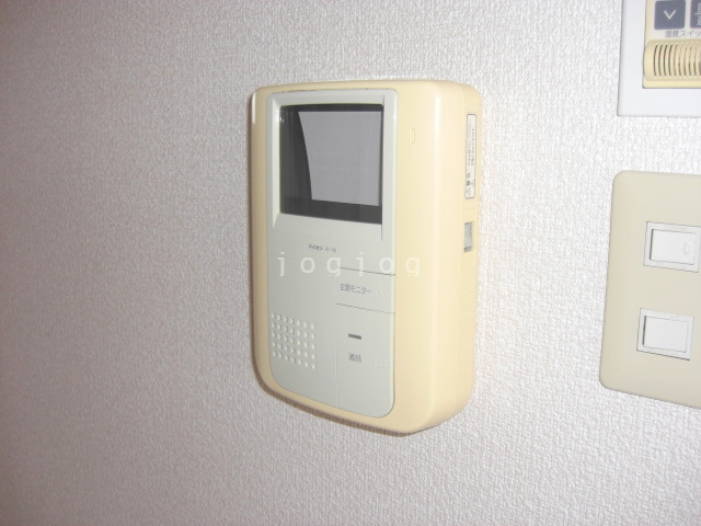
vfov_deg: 37.7
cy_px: 263
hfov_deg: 49.0
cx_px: 350
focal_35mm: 38
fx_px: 770
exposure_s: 1/100
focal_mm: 7.9
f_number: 2.8
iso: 100
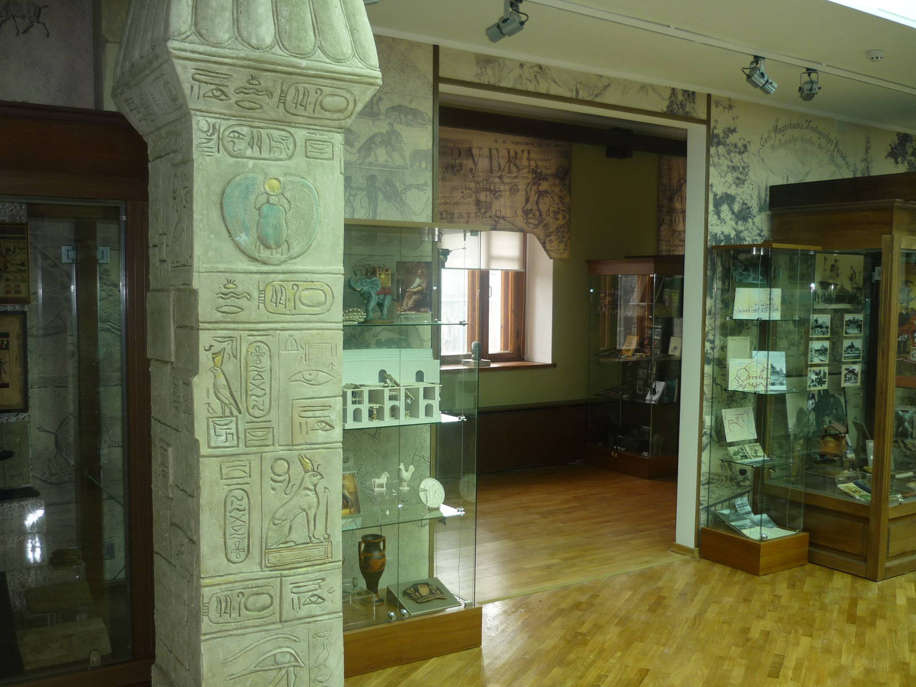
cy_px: 344
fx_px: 873
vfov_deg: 42.9
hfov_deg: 55.4
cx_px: 458
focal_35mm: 33
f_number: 2.8
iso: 100
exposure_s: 1/30
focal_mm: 5.5
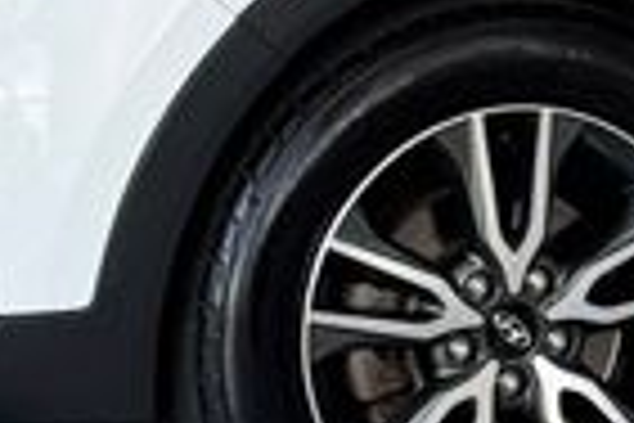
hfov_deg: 7.0
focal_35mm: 287
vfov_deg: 4.7
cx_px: 1156
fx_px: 5054
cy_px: -274
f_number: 1.78
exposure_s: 1/331
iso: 64
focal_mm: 6.76
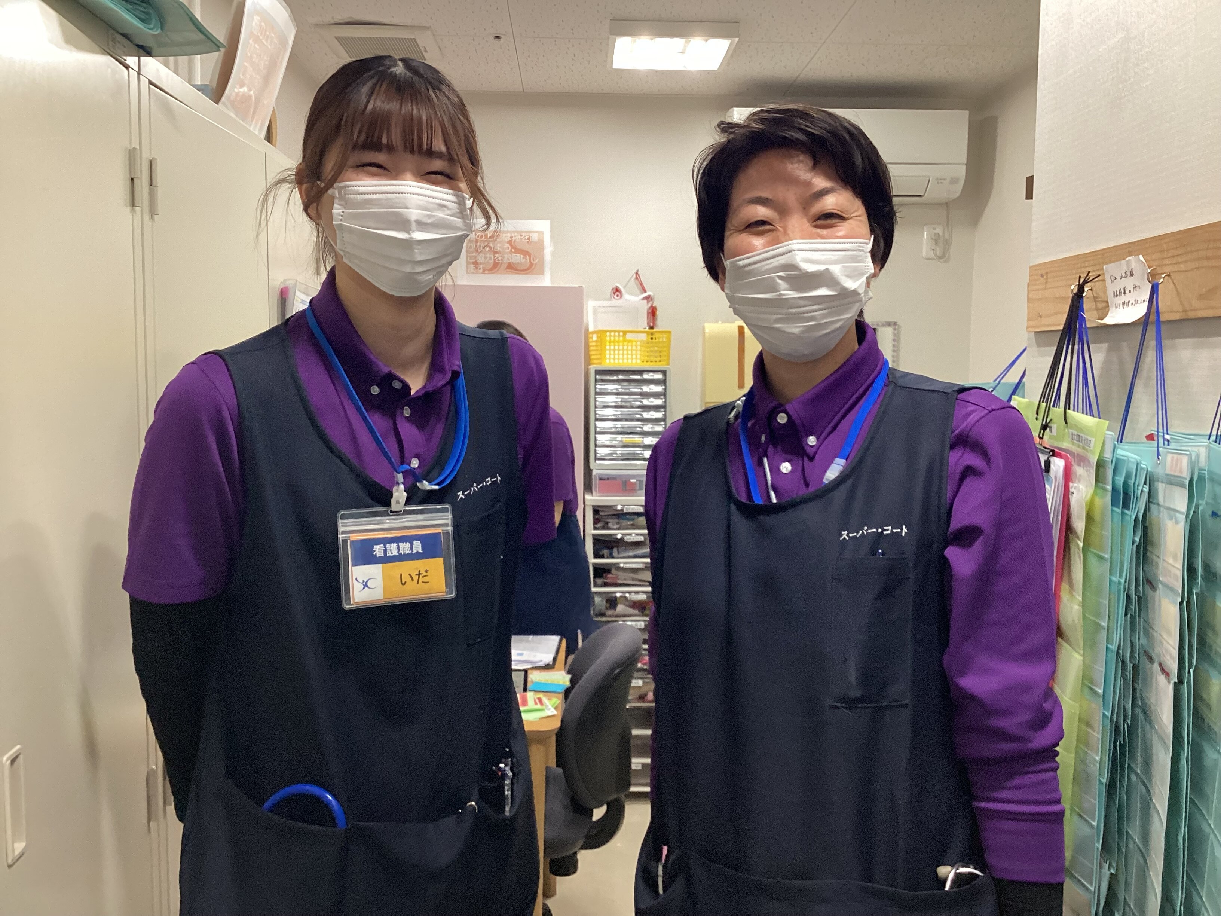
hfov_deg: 58.4
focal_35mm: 31
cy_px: 458
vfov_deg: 45.4
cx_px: 610
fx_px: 1093
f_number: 2.4
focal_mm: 3.3
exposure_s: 1/60
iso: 160
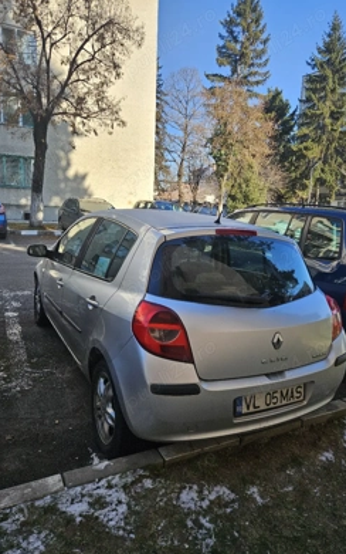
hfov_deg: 49.1
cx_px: 199
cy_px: 281
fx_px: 377
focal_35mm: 25
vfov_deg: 72.5
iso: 25
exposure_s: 1/833
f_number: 1.8
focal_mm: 5.4
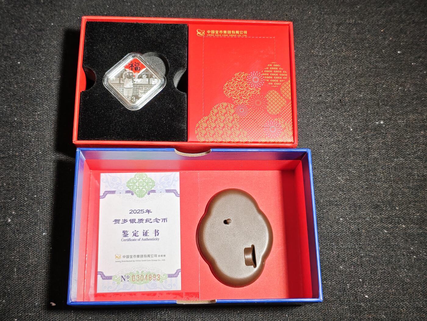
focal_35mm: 43
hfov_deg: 43.9
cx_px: 214
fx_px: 530
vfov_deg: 33.6
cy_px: 160
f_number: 1.5
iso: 100
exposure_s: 1/543
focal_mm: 4.94
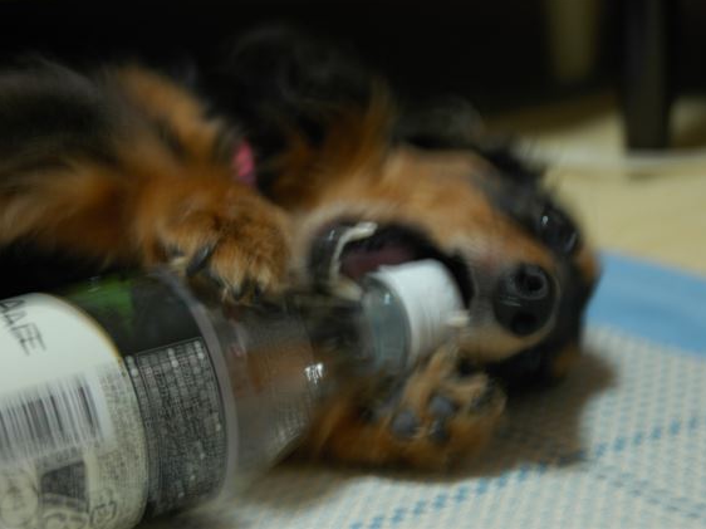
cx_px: 359
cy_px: 263
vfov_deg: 12.9
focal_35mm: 115
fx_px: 2344
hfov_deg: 17.1
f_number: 5.3
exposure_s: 1/5
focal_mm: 70
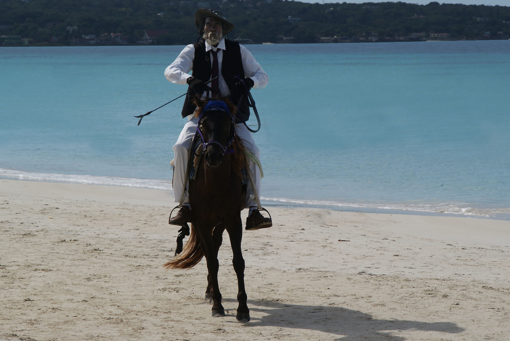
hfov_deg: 9.8
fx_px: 2978
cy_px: 130
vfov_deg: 6.6
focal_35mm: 210
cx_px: 220
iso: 100
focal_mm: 110
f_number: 11
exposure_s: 1/250
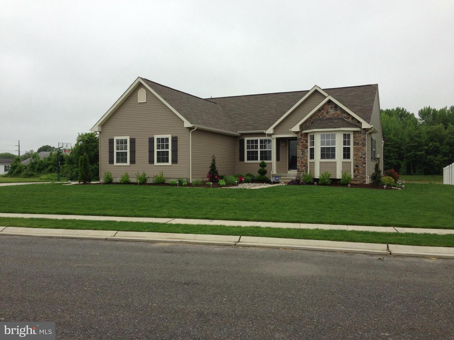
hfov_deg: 55.4
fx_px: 433
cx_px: 227
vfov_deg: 42.9
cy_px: 170
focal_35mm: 33
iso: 50
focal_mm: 4.13
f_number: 2.4
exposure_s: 1/272
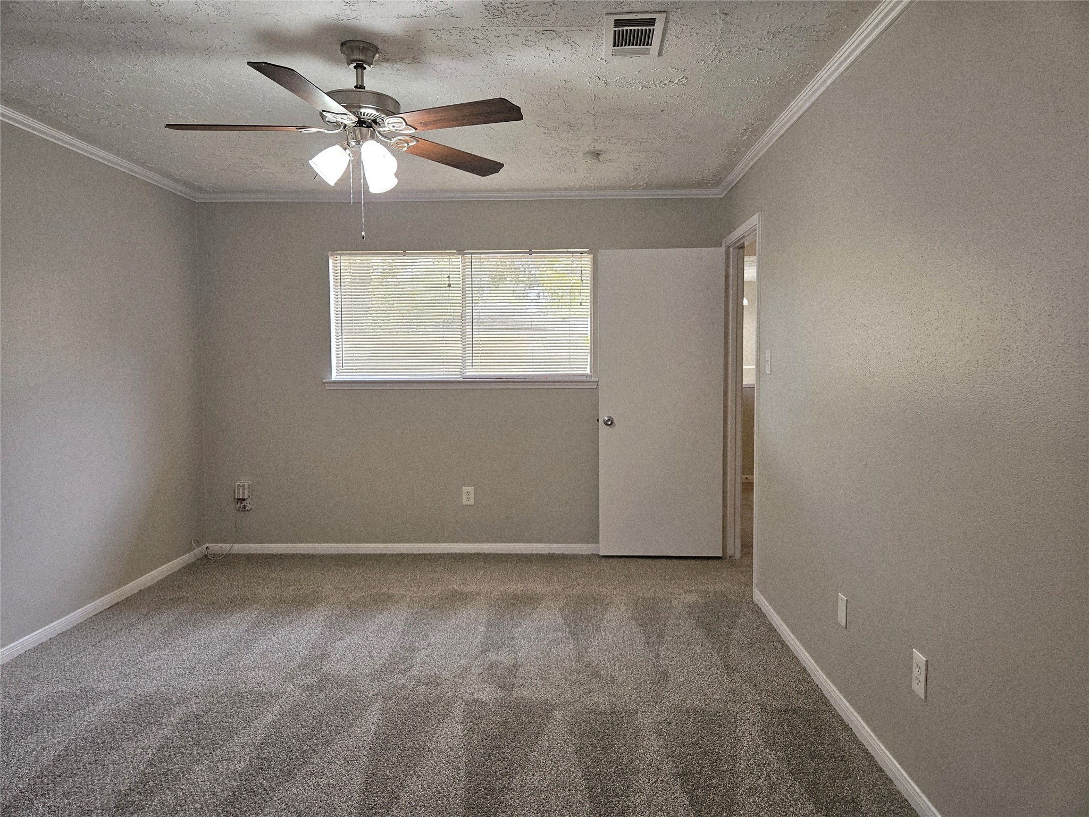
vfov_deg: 58.9
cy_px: 408
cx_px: 544
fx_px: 724
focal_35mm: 23
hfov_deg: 73.9
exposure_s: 1/120
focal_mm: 5.4
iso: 125
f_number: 1.8
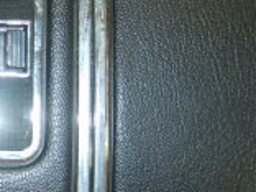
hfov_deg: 18.9
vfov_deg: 14.6
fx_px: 747
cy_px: 93
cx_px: -5
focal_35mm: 101
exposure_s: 1/20
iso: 100
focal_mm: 5.8
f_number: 2.8
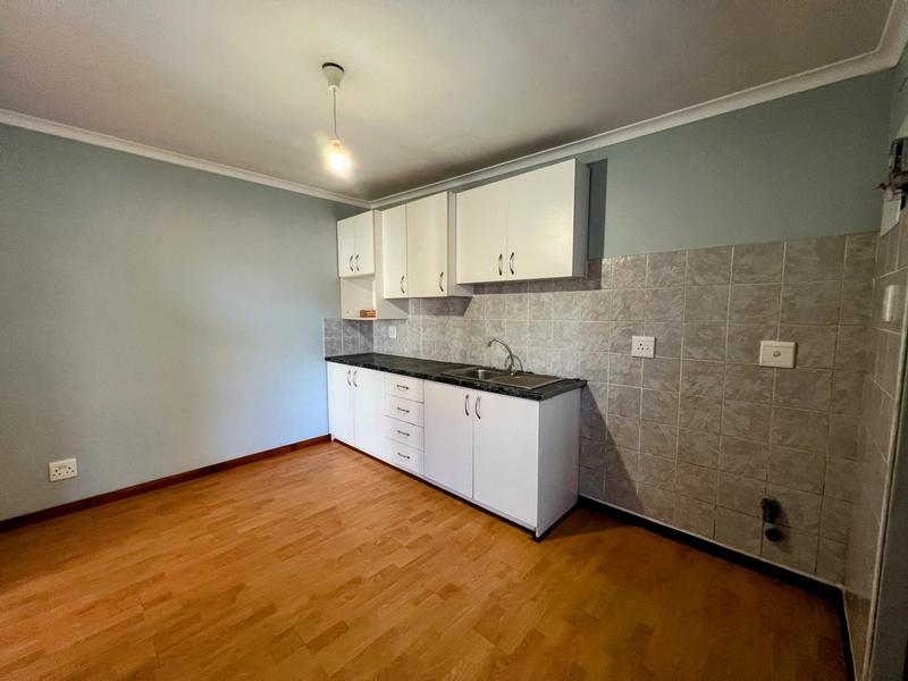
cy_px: 340
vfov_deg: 89.9
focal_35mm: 13
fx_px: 341
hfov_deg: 106.2
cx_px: 454
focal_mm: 1.57
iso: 250
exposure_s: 1/85
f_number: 1.8
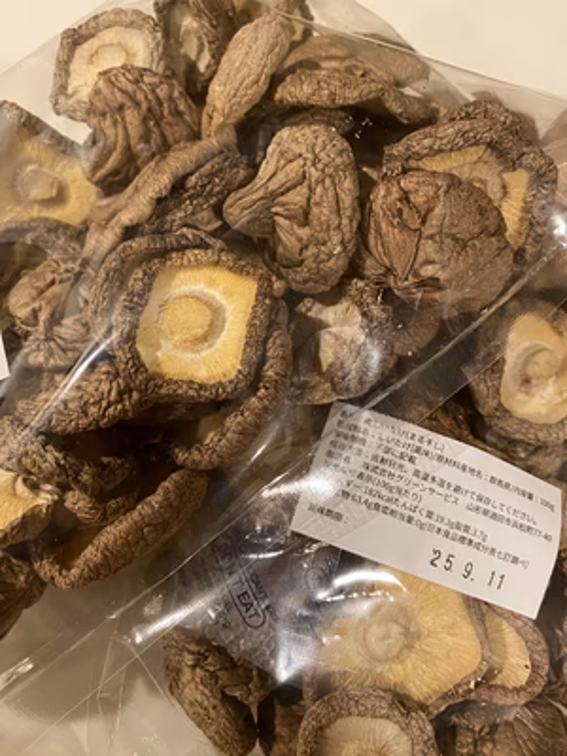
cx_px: 284
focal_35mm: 25
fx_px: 546
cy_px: 378
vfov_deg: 69.4
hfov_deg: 54.9
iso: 400
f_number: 1.8
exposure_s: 1/33
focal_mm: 4.25
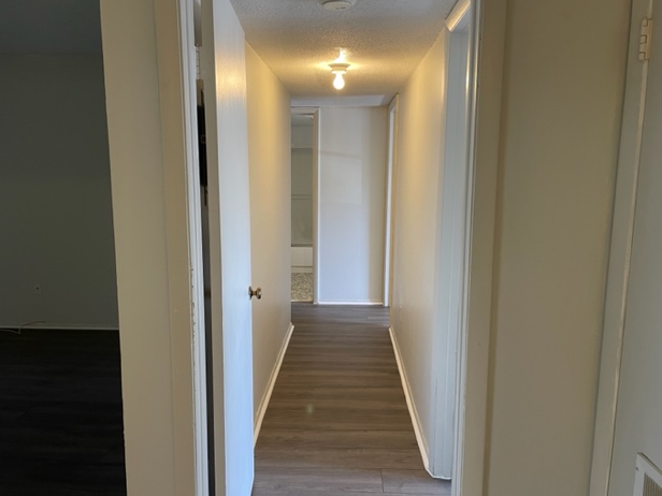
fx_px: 516
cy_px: 247
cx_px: 331
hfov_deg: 65.3
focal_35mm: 27
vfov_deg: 51.4
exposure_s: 1/60
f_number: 1.6
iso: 80
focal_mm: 4.2
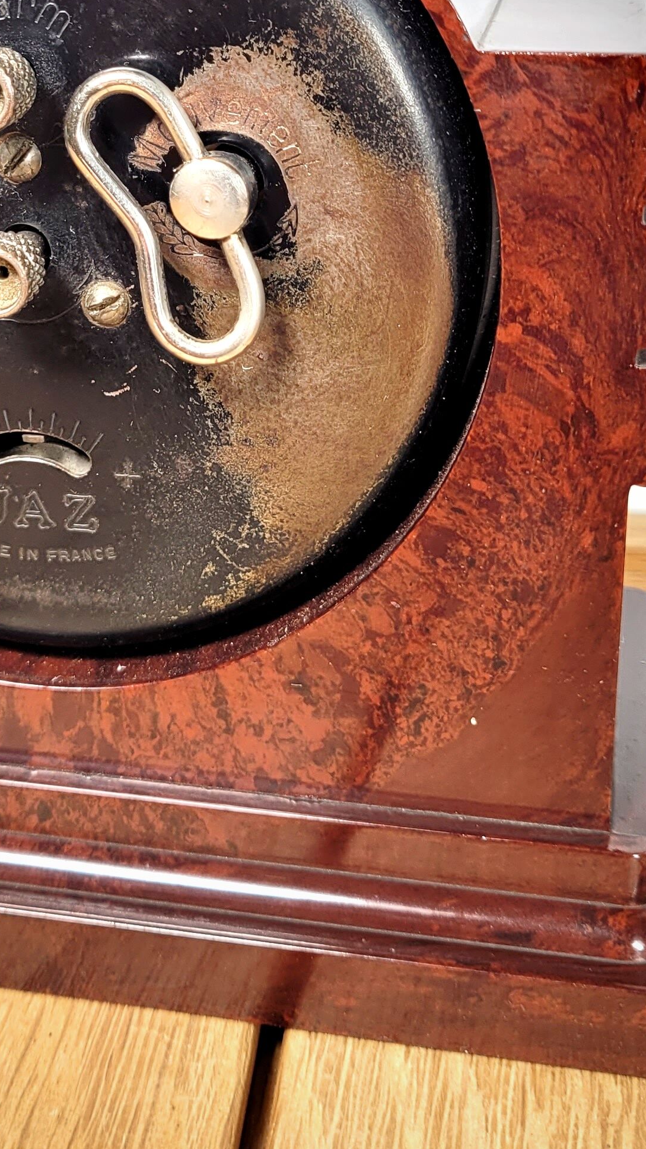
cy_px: 193
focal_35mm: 59
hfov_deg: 20.3
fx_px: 1797
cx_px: 177
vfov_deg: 34.1
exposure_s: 1/130
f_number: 1.8
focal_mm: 5.4
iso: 40
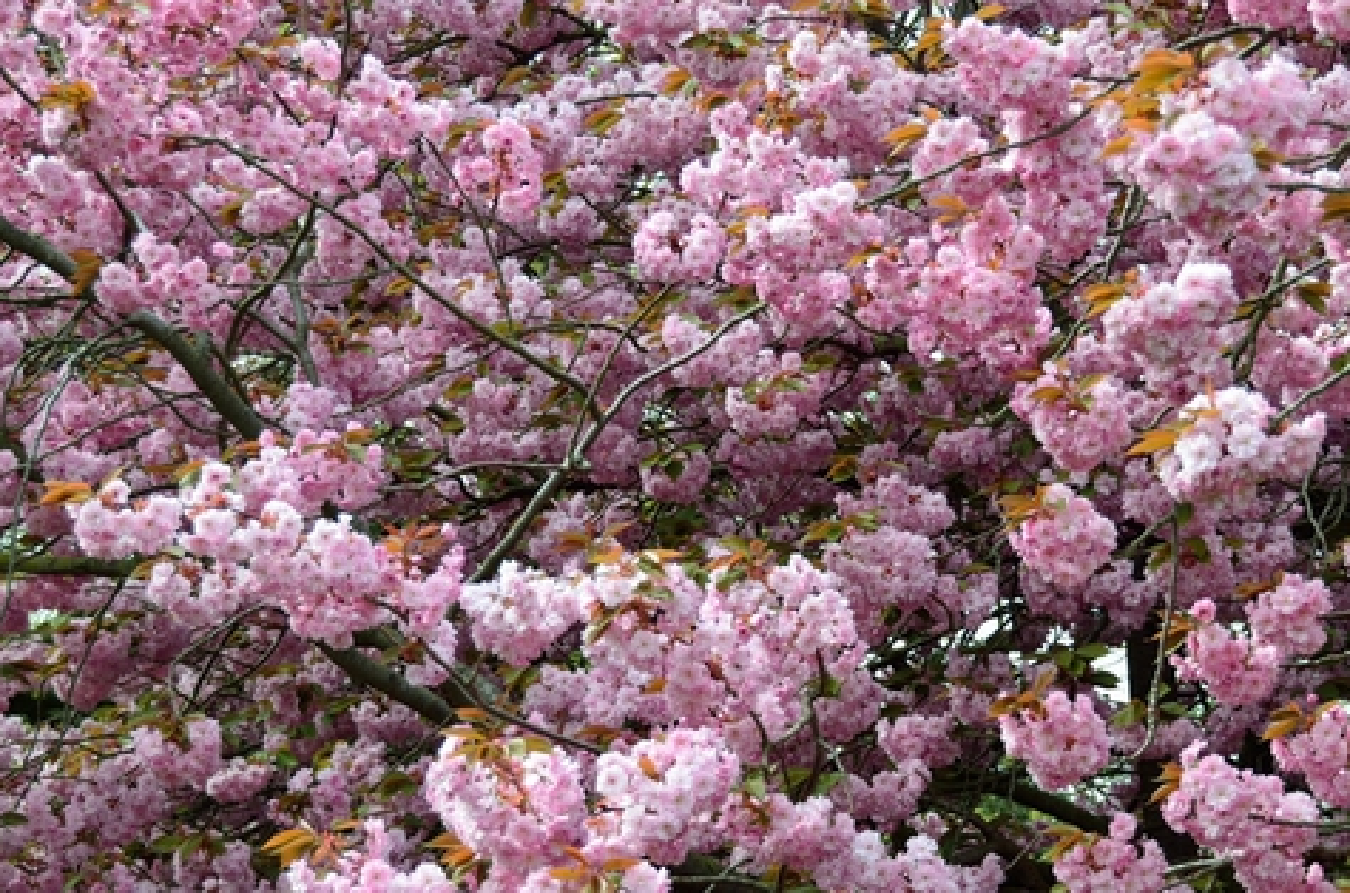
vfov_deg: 16.1
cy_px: 630
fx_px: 3142
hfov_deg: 24.2
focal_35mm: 84
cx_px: 813
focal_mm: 38
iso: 100
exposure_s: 1/320
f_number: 4.5
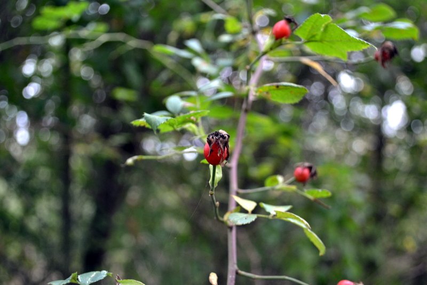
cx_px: 214
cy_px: 142
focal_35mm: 51
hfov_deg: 38.9
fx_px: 605
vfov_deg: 26.5
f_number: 5
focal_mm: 34
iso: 560
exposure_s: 1/60
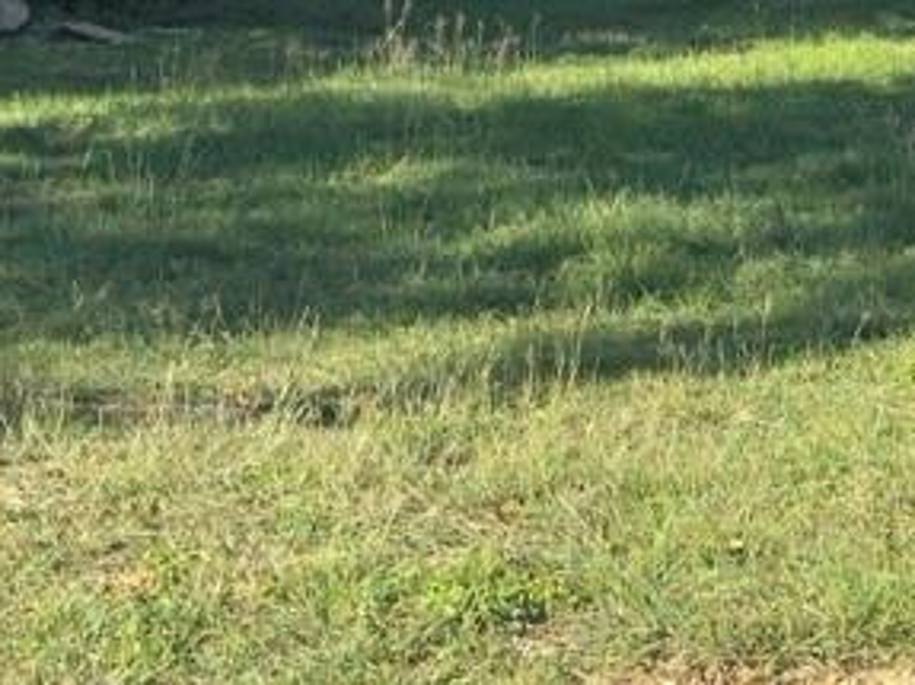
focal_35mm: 107
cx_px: 886
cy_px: -25
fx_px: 2827
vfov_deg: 13.6
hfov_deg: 18.0
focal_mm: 6.86
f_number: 1.78
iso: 64
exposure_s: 1/1215
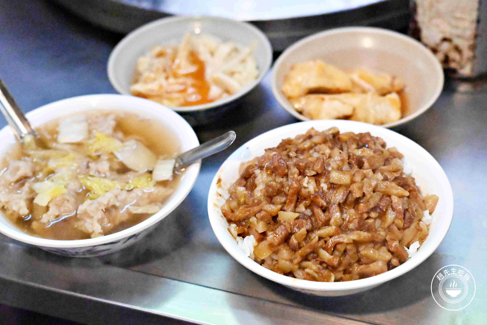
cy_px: 162
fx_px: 1015
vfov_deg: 18.2
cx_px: 244
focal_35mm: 75
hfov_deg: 27.0
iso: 25600
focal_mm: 50
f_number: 3.2
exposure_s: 1/4000
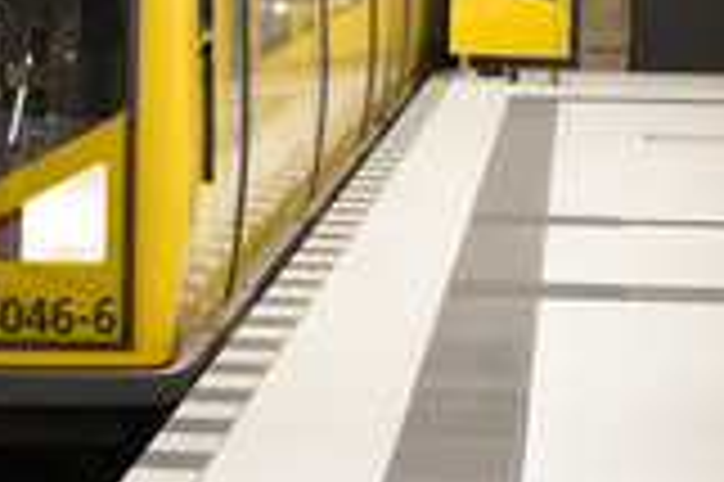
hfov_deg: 9.7
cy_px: -18
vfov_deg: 6.5
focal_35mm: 210
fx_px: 4219
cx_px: -164
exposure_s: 1/100
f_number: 4.5
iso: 1600
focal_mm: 75
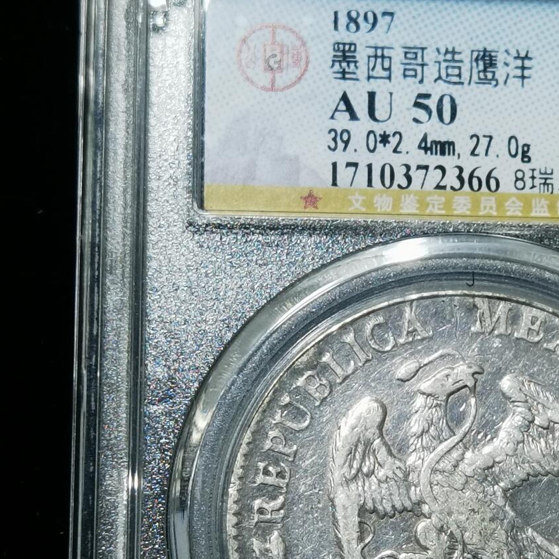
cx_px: 448
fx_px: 2320
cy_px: 417
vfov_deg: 13.7
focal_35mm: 127
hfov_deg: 13.7
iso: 80
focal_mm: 6.67
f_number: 1.9
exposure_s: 1/100
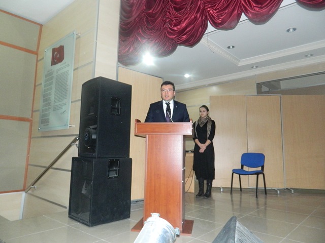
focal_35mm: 25
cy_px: 122
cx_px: 162
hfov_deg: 69.4
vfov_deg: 54.9
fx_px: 235
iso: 500
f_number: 3.1
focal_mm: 4.5
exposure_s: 1/30
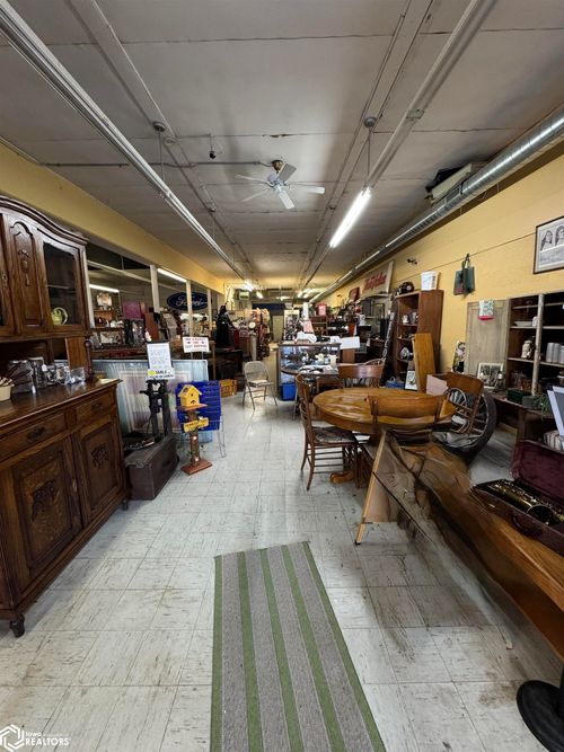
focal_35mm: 14
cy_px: 376
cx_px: 282
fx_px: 304
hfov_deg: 85.7
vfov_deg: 102.1
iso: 200
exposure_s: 1/60
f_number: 2.2
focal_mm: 2.22
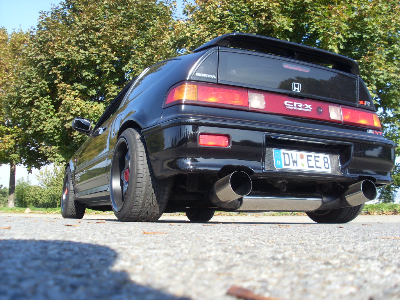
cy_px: 150
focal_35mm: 38
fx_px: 439
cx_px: 200
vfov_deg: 37.7
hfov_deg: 49.0
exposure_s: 1/90
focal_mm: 6.3
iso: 80
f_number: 7.7
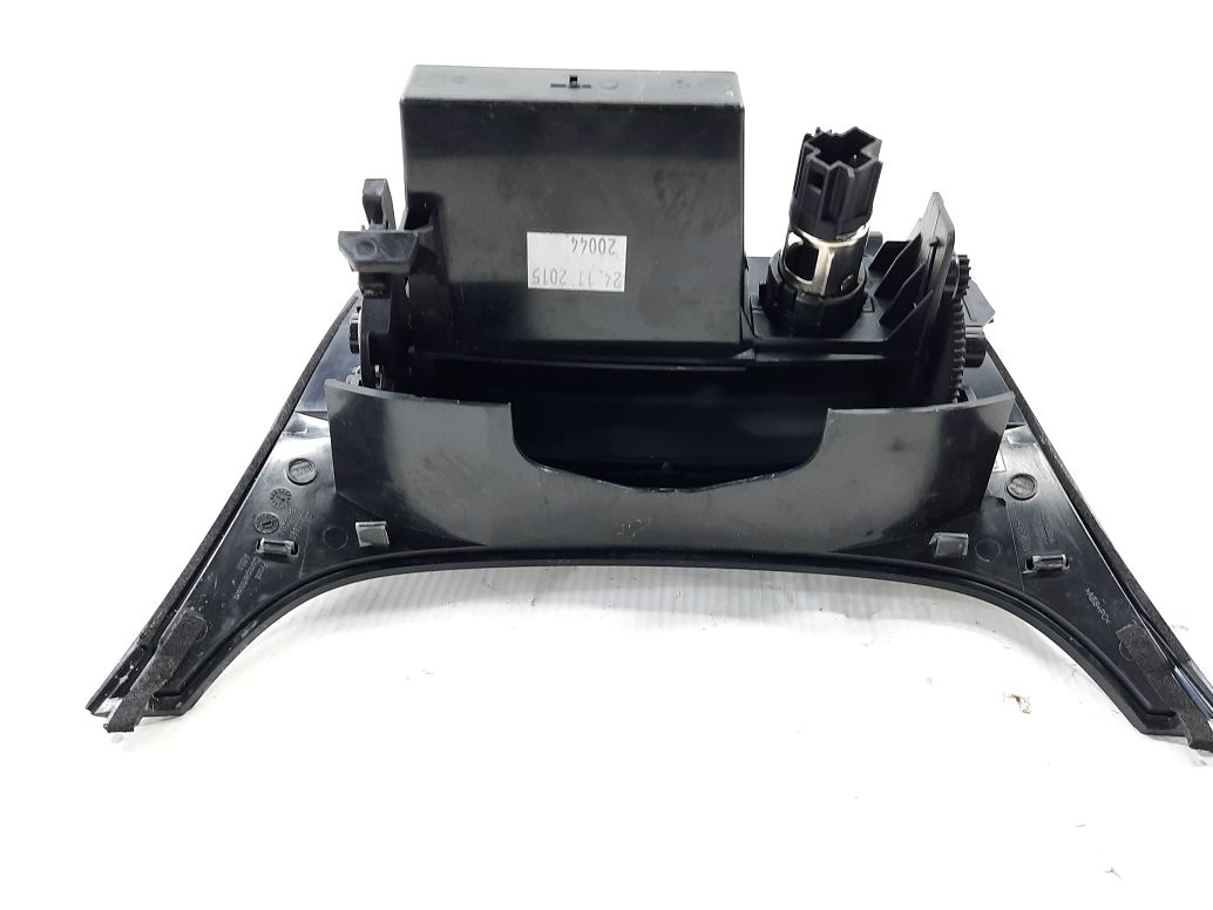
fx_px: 1016
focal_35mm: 29
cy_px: 426
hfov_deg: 61.6
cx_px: 619
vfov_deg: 48.2
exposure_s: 1/50
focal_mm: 4.6
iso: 100
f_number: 2
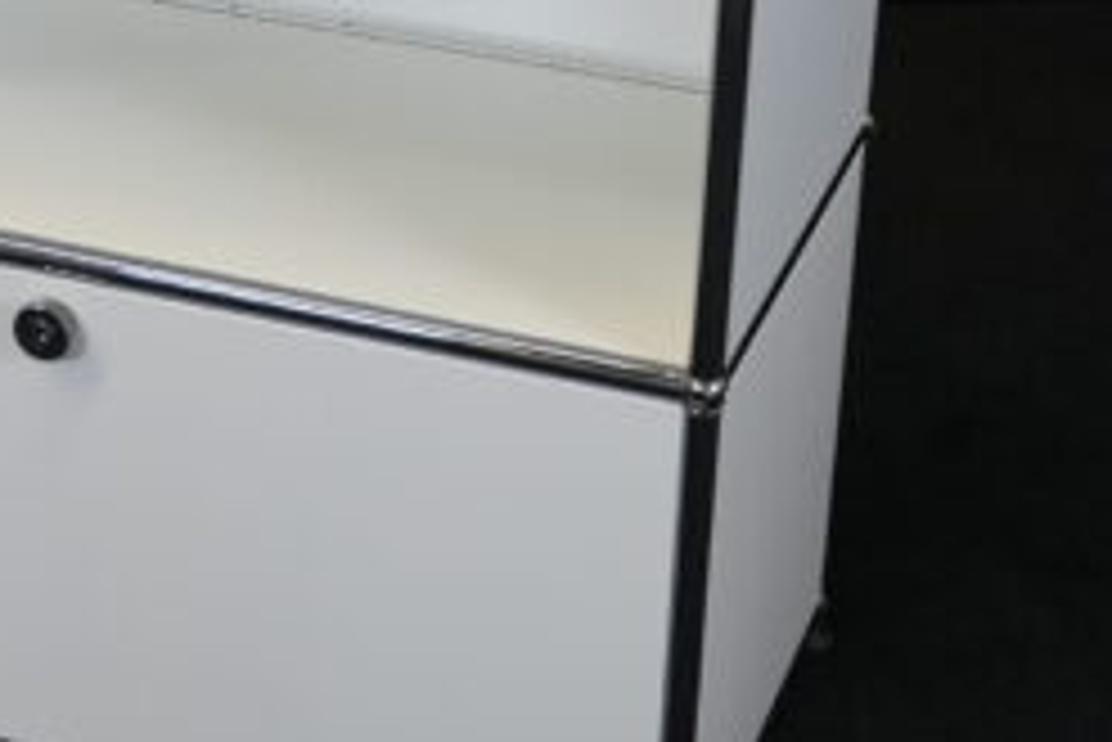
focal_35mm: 97
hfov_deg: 20.7
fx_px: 2998
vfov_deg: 14.0
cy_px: 139
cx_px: 171
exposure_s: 1/160
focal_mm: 40
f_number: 4
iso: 1000
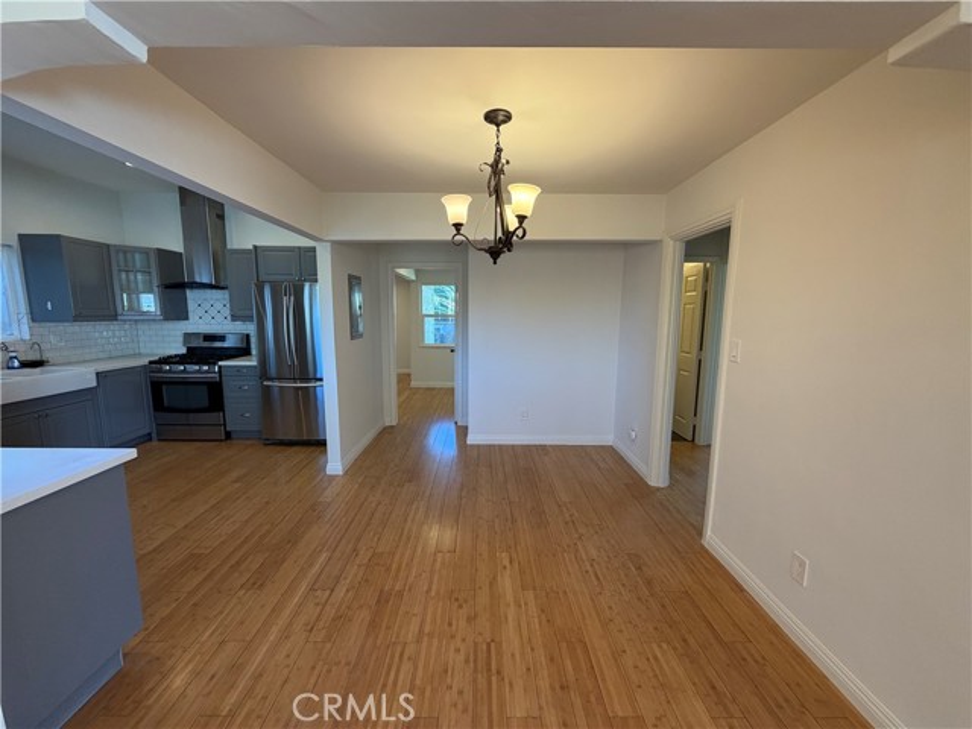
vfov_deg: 85.7
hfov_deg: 102.1
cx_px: 486
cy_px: 364
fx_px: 393
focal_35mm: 14
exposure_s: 1/120
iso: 200
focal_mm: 2.22
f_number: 2.2
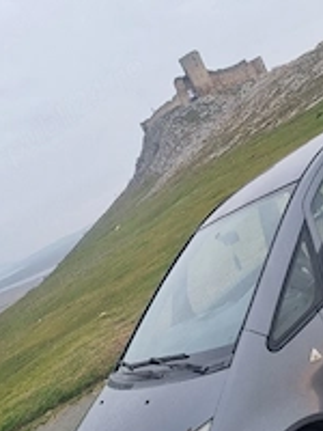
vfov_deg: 36.3
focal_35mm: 52
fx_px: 647
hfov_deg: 27.1
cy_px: 304
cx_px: 284
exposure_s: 1/417
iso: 50
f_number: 1.8
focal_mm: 5.4
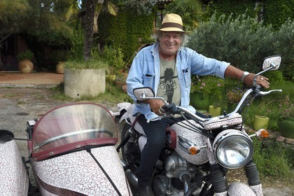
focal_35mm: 27
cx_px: 147
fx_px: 220
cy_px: 98
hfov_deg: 67.4
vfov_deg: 47.9
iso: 200
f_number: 8
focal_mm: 27
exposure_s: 1/160
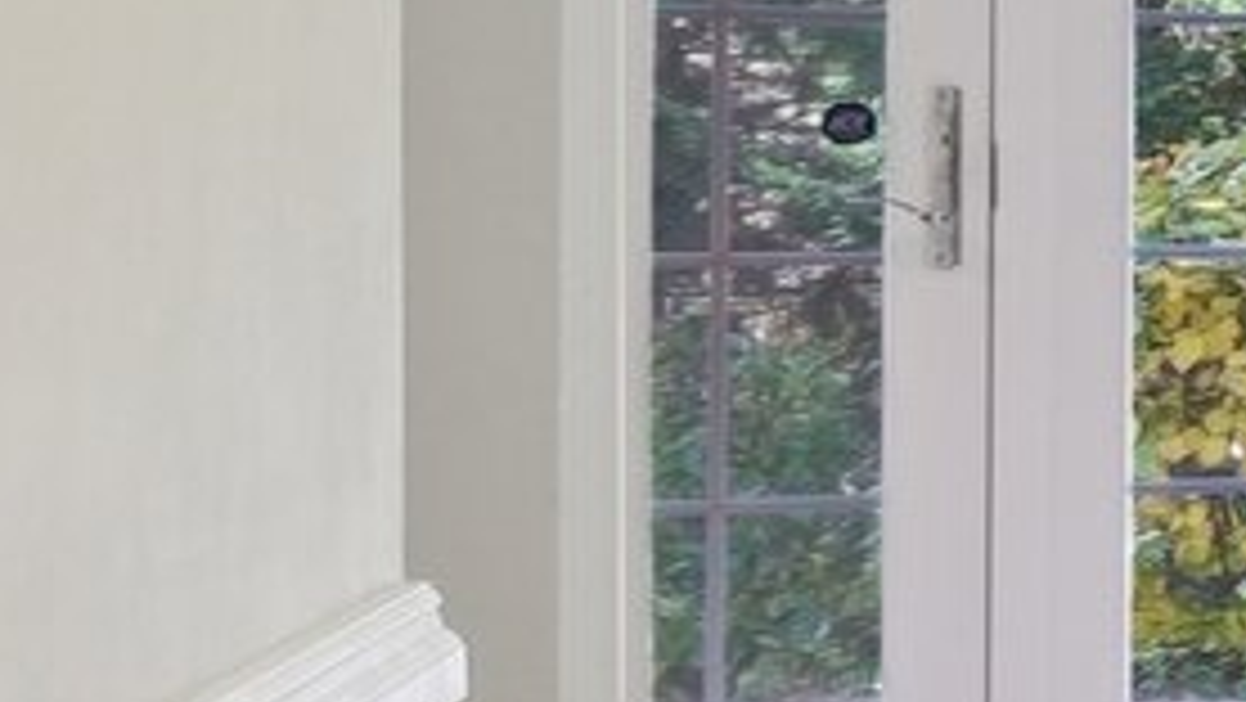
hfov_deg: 10.6
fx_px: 3834
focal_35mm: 116
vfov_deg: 10.4
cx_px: 3976
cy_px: 205
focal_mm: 10
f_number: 5.6
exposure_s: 1/12
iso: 400
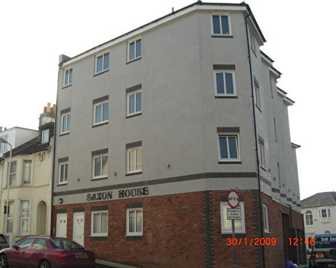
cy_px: 134
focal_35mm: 40
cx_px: 156
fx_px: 398
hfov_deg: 45.8
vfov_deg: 37.3
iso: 80
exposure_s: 1/320
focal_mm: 7.9
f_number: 4
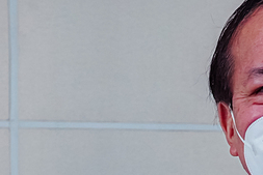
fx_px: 1508
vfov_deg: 6.4
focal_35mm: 206
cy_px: 380
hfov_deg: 9.9
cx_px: 203
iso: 1600
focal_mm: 29
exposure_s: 1/160
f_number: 5.6
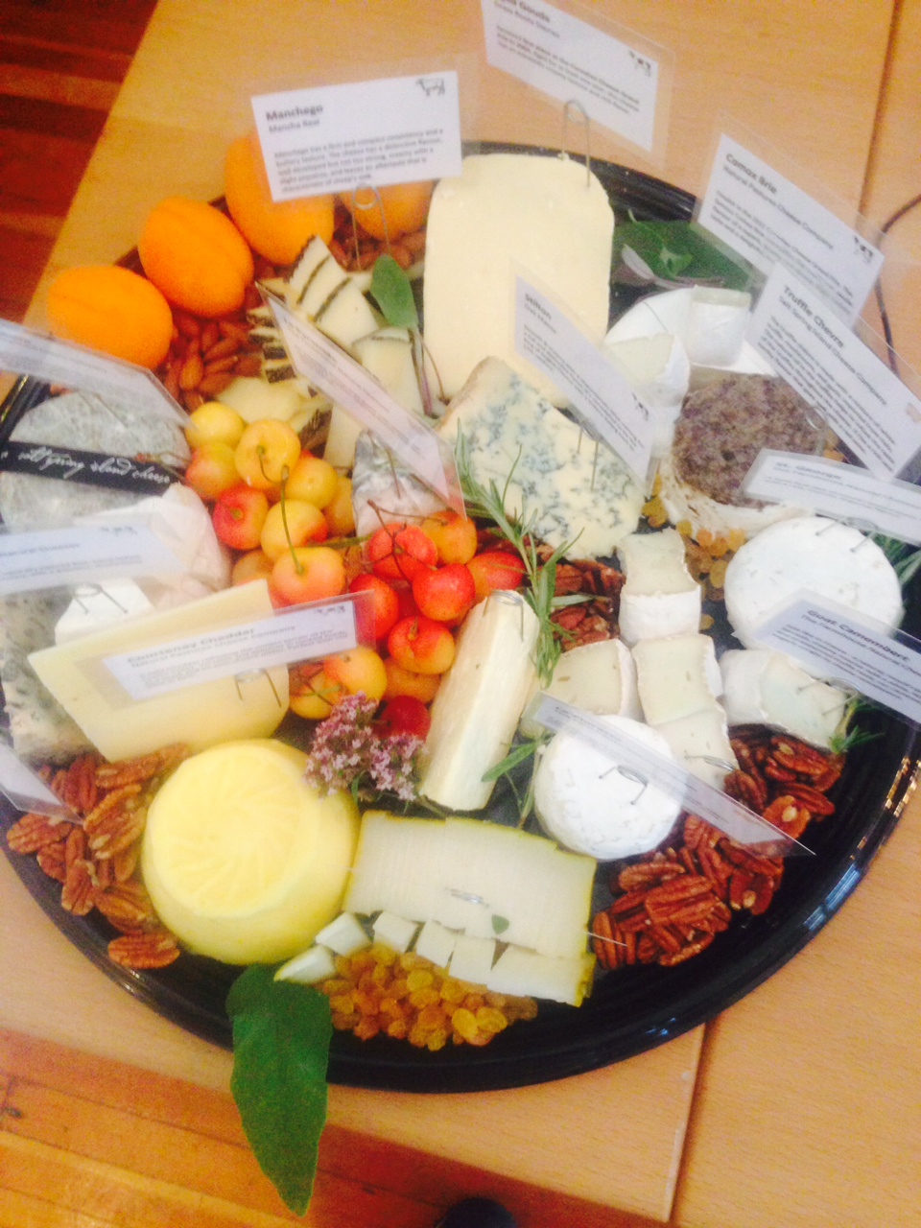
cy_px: 614
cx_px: 460
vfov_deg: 55.4
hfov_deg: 42.9
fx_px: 1171
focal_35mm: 33
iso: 200
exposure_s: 1/20
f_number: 2.4
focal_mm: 4.12
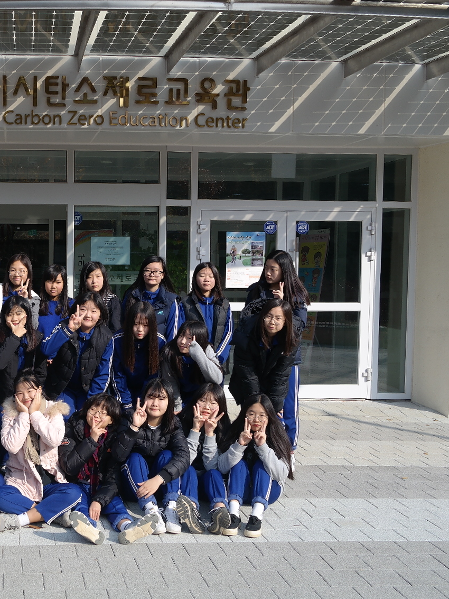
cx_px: 39
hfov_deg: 31.2
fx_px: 761
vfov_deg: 42.9
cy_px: 301
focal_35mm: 44
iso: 100
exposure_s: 1/250
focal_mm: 20
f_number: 5.6
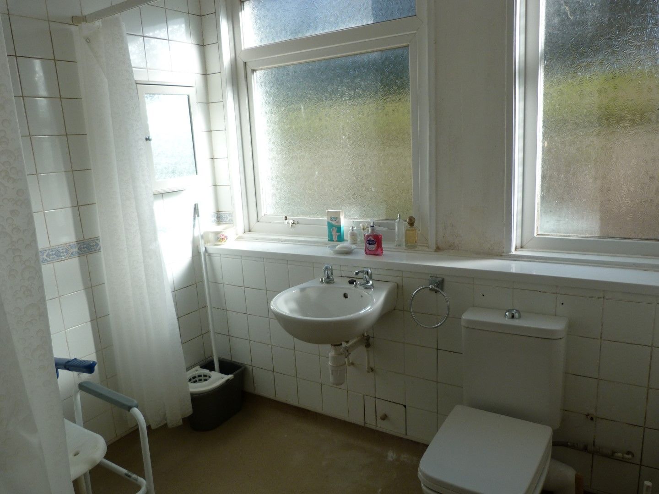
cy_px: 247
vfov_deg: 54.9
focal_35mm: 25
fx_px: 476
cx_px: 330
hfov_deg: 69.4
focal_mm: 4.5
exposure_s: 1/200
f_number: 2.8
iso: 80
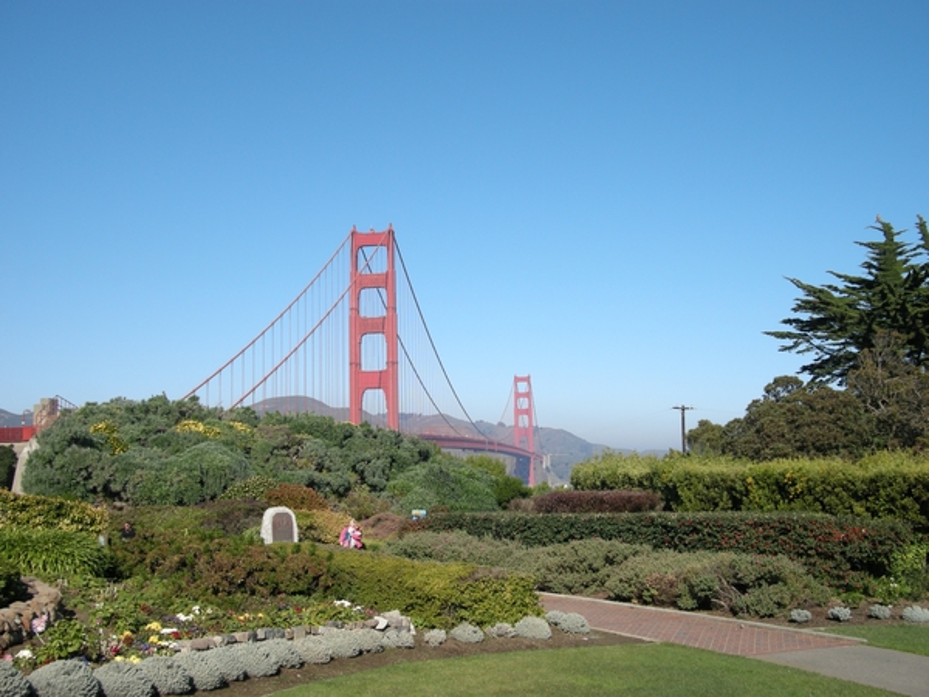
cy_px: 348
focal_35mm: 37
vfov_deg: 38.7
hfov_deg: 50.1
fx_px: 993
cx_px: 464
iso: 64
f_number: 8
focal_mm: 7.9
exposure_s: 1/124
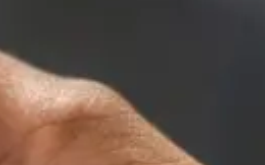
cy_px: 290
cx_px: -59
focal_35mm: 219
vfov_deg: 5.9
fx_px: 1580
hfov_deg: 9.4
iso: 250
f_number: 1.4
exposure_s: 1/250
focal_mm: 35
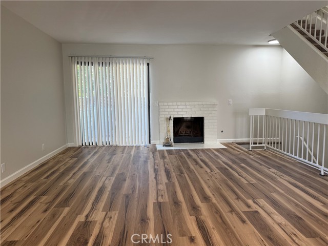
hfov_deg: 71.6
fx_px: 227
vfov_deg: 56.8
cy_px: 123
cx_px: 164
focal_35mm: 24
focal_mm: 6.76
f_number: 1.78
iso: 160
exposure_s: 1/120
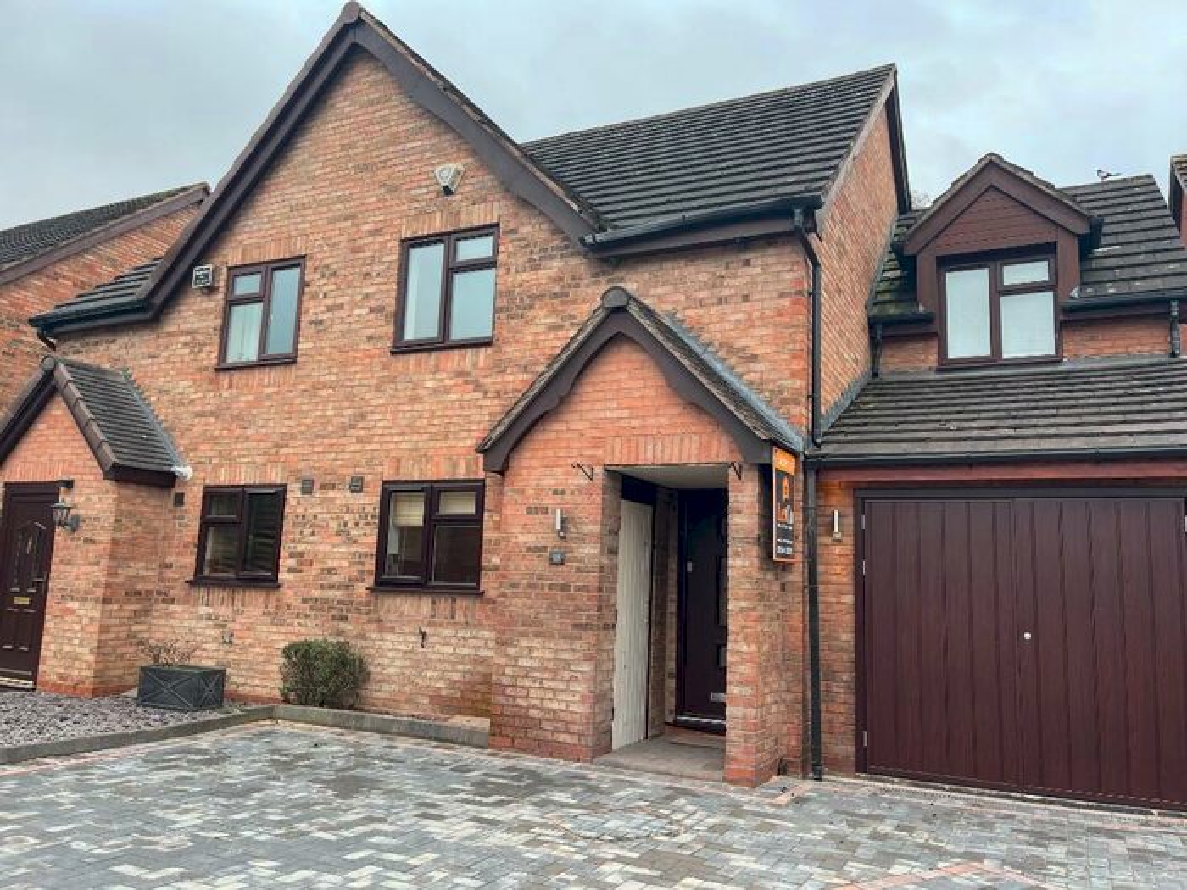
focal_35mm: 26
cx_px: 594
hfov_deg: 67.3
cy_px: 445
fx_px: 892
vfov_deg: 53.1
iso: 32
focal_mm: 5.1
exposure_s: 1/237
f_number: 1.6
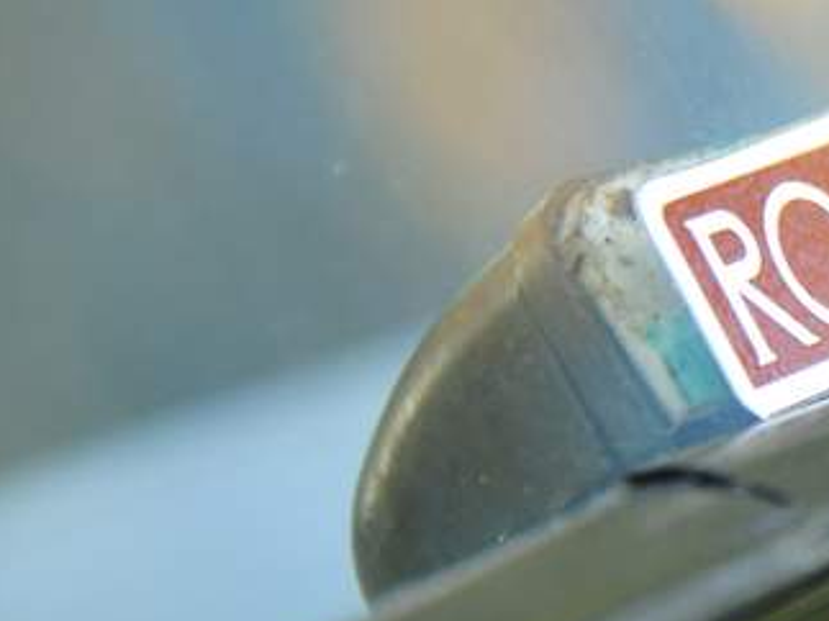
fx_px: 16782
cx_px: 1263
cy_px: 336
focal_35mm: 701
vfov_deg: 2.1
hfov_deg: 2.8
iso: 400
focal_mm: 230
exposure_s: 1/30
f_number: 6.3
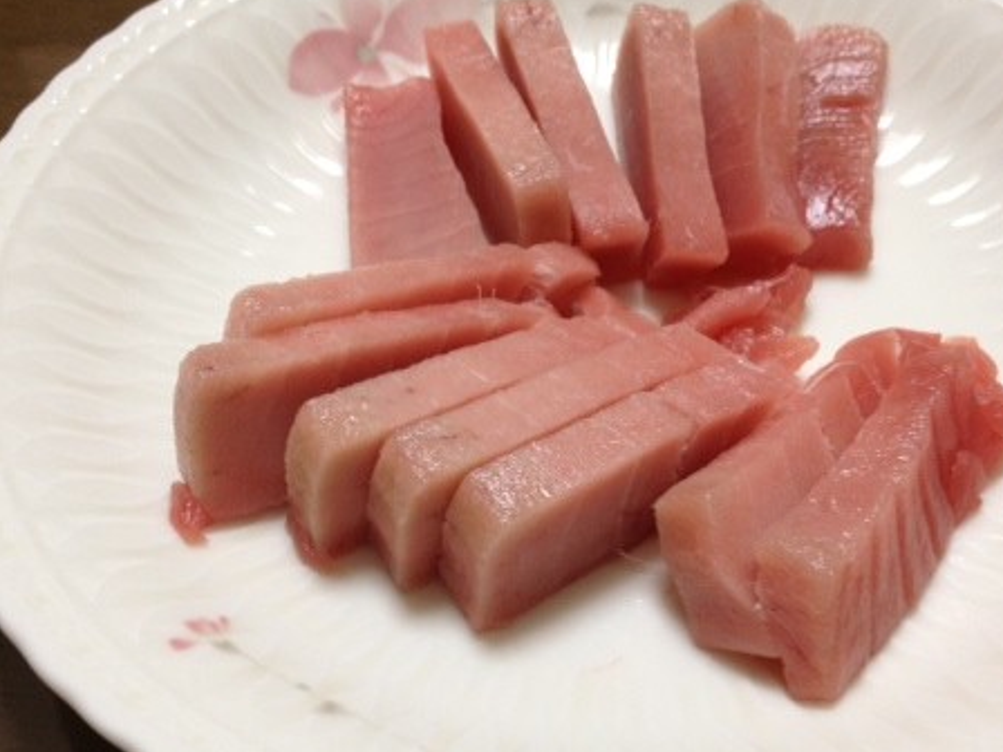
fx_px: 1449
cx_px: 535
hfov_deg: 38.2
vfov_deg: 29.1
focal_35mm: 50
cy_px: 414
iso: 80
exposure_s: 1/20
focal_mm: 4.28
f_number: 2.4
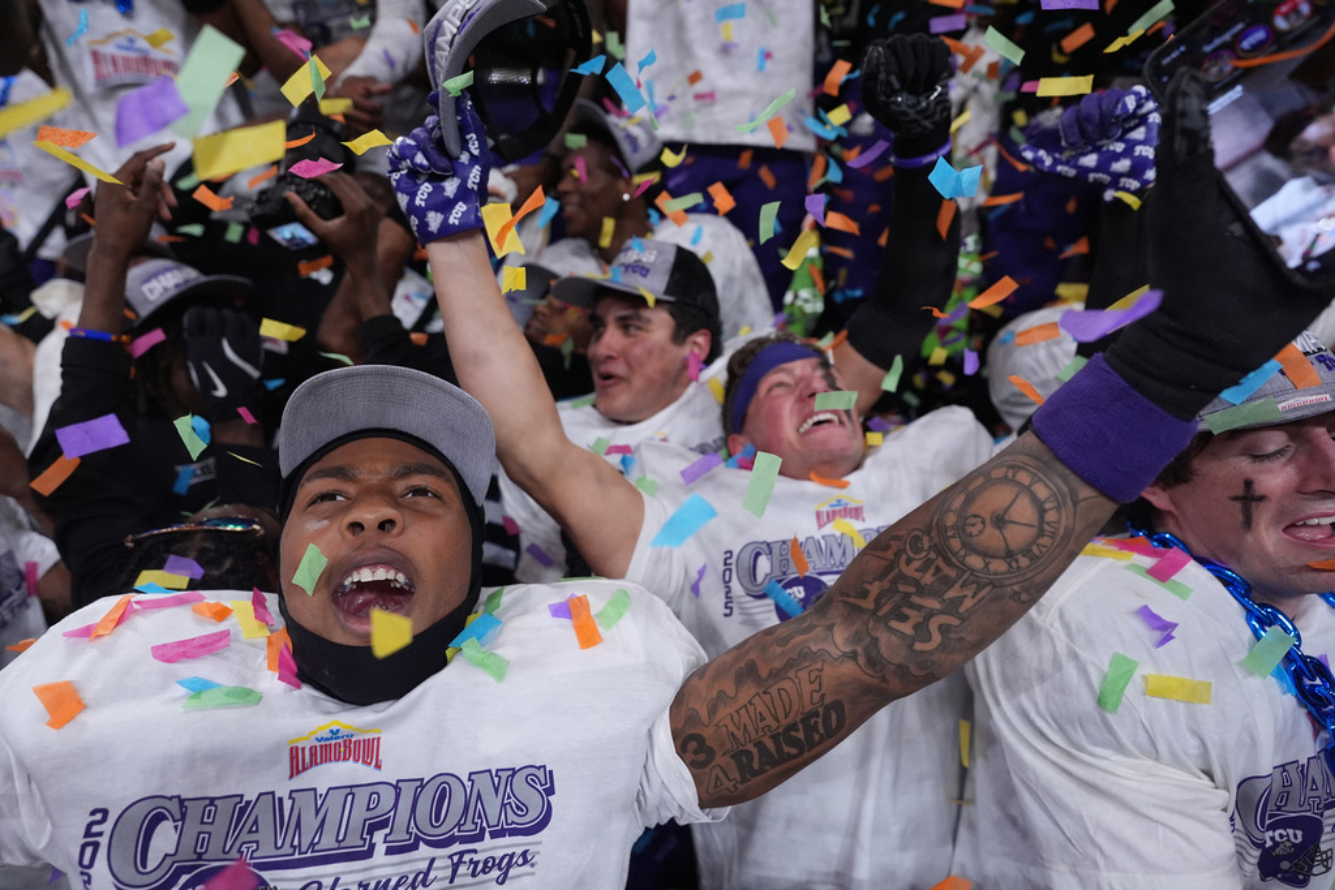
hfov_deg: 84.0
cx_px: 668
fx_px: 742
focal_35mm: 20
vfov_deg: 61.9
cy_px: 445
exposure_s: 1/3200
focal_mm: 20
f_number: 2.5
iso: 3200
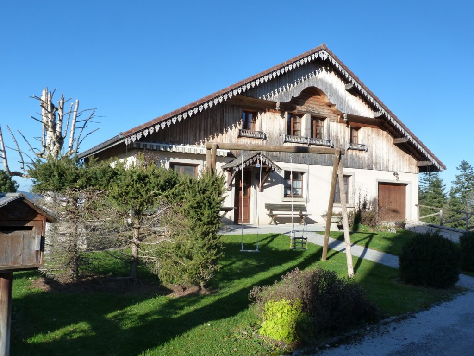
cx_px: 237
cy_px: 178
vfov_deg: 46.8
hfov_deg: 60.0
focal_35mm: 30
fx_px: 411
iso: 125
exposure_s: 1/250
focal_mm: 5.4
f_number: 5.6
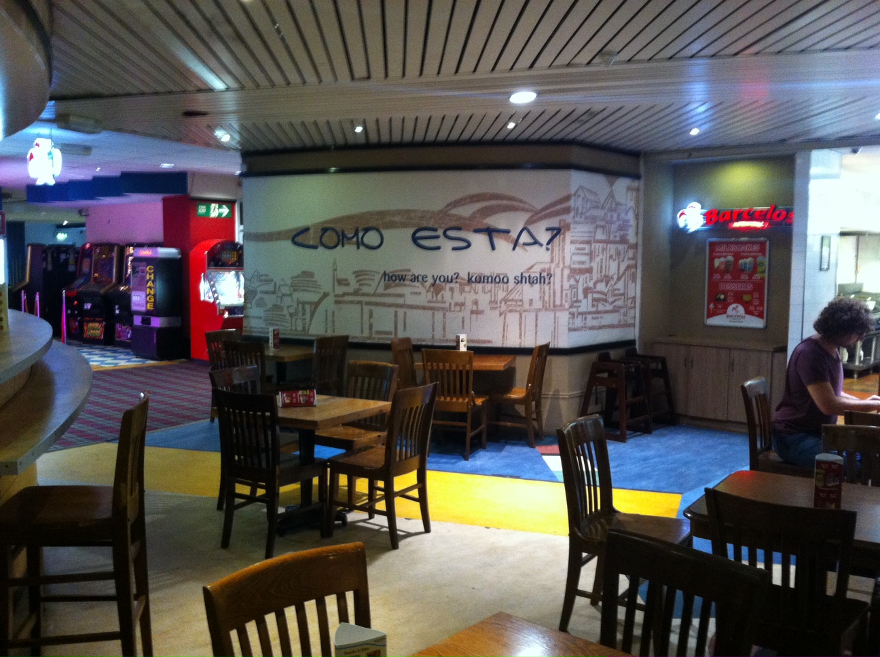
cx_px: 440
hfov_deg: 52.7
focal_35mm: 35
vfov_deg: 40.6
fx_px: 888
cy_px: 328
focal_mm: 3.85
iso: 320
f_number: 2.8
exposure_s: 1/15
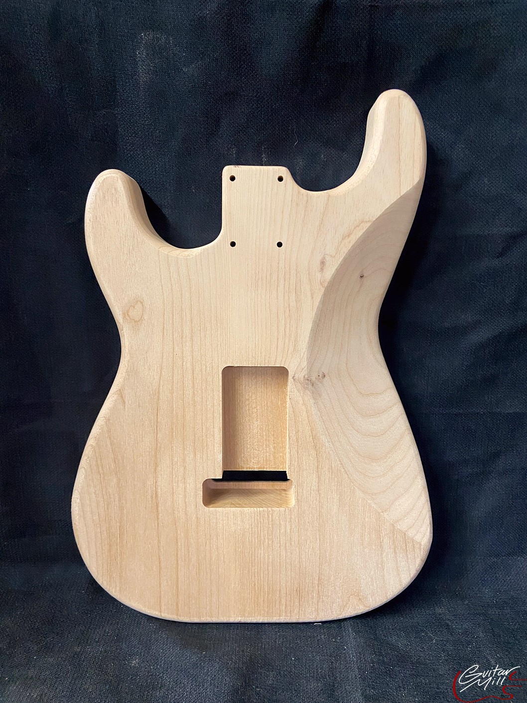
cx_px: 264
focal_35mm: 26
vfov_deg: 67.3
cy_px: 352
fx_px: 528
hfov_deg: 53.1
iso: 400
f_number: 1.8
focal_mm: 4.25
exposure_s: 1/40
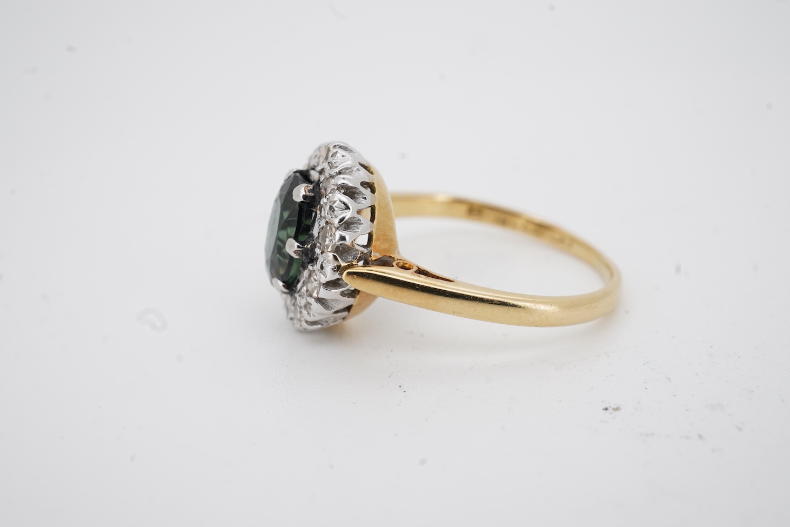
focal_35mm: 45
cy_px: 264
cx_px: 395
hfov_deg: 43.6
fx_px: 988
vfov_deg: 29.9
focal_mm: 30
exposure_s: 1/125
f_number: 22
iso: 200
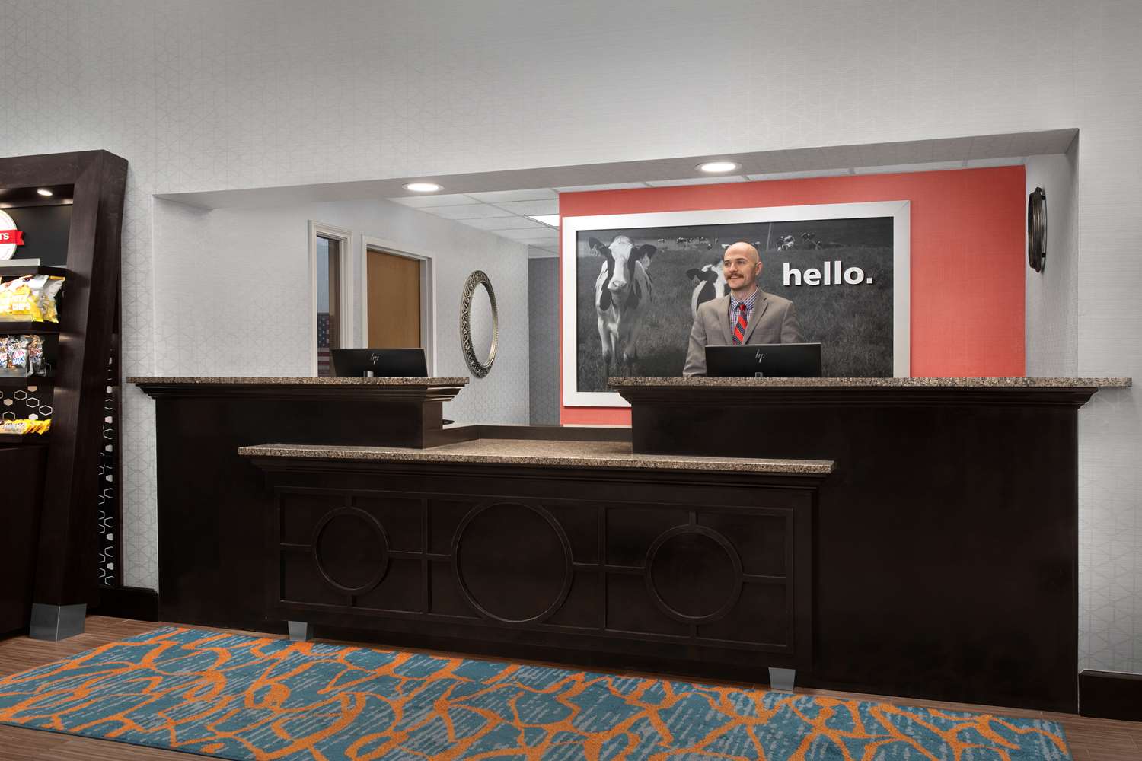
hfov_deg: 58.7
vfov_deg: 41.1
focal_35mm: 32
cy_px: 380
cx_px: 571
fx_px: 1015
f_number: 11
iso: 400
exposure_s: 1/30
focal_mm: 32
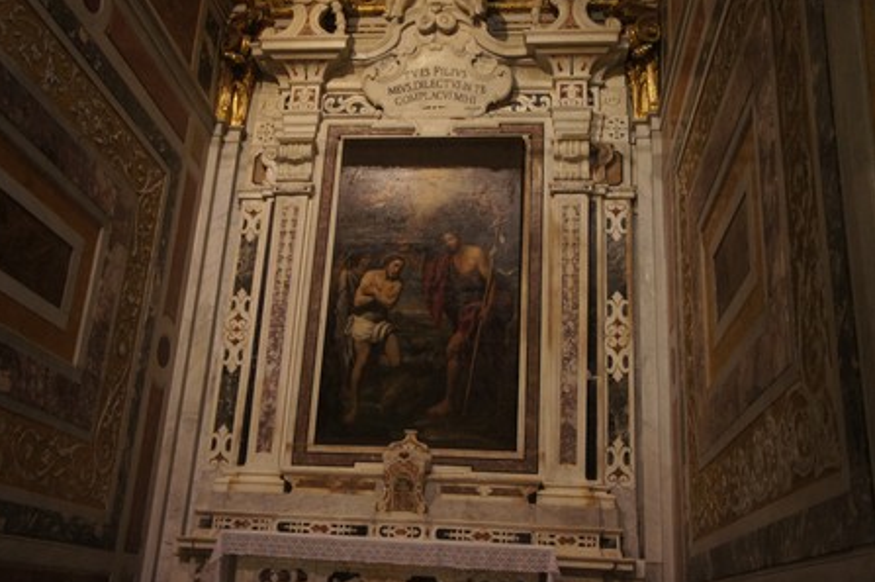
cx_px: 429
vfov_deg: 37.3
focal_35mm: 36
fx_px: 862
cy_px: 292
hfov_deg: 53.8
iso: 1600
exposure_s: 1/50
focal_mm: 23
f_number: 4
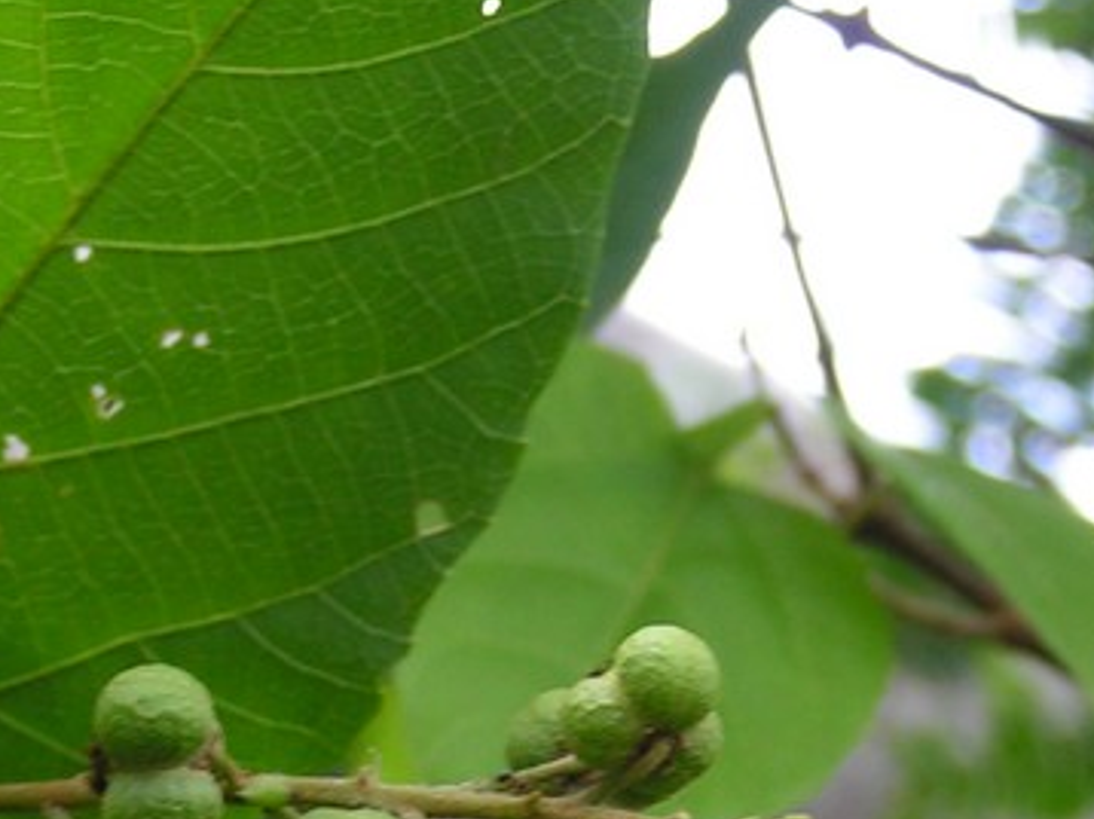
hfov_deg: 10.3
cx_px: 443
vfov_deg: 7.7
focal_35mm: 193
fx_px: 6095
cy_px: 813
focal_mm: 11.5
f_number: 3.2
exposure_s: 1/100
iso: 50
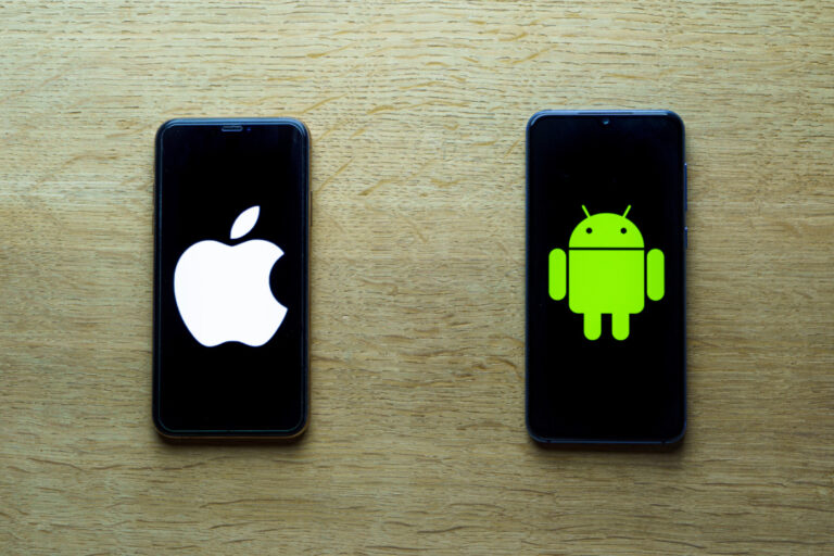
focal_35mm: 70
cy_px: 278
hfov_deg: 28.8
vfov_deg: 19.5
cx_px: 417
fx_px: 1622
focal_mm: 70
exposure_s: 1/80
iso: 320
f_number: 5.6
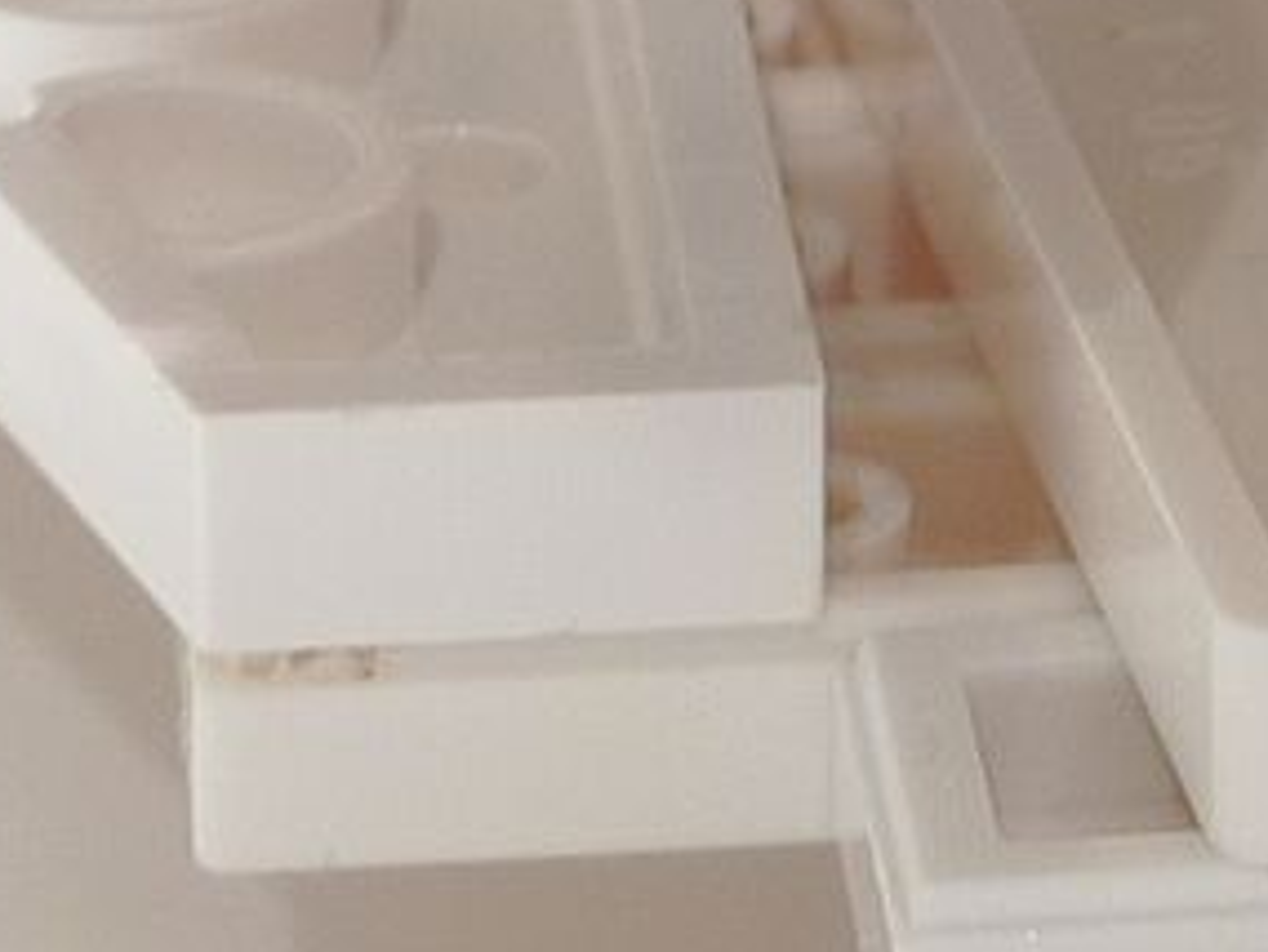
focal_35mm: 307
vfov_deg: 4.7
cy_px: -1615
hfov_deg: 6.4
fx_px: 11250
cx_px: 1575
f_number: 5.6
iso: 80
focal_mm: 10.2
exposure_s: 3.2
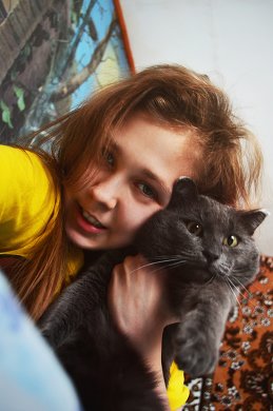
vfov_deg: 53.2
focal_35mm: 36
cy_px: 206
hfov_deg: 36.8
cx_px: 136
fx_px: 411
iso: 400
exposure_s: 1/6
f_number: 4
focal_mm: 24
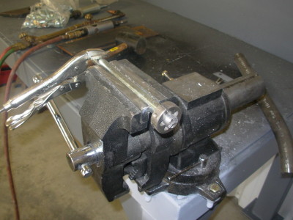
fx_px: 322
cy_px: 110
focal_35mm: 38
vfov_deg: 37.7
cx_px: 146
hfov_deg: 49.0
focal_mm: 6.3
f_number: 2.9
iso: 50
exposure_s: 1/32
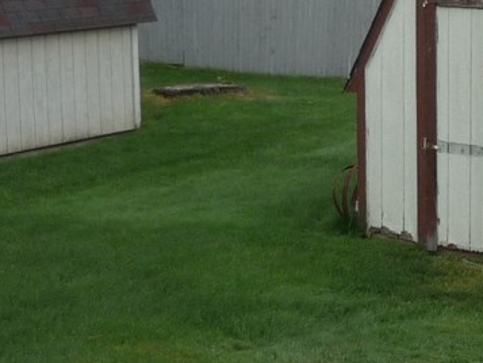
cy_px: 77
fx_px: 1521
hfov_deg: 17.2
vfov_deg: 13.5
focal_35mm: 109
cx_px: 590
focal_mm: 4.4
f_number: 4
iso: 100
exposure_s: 1/500
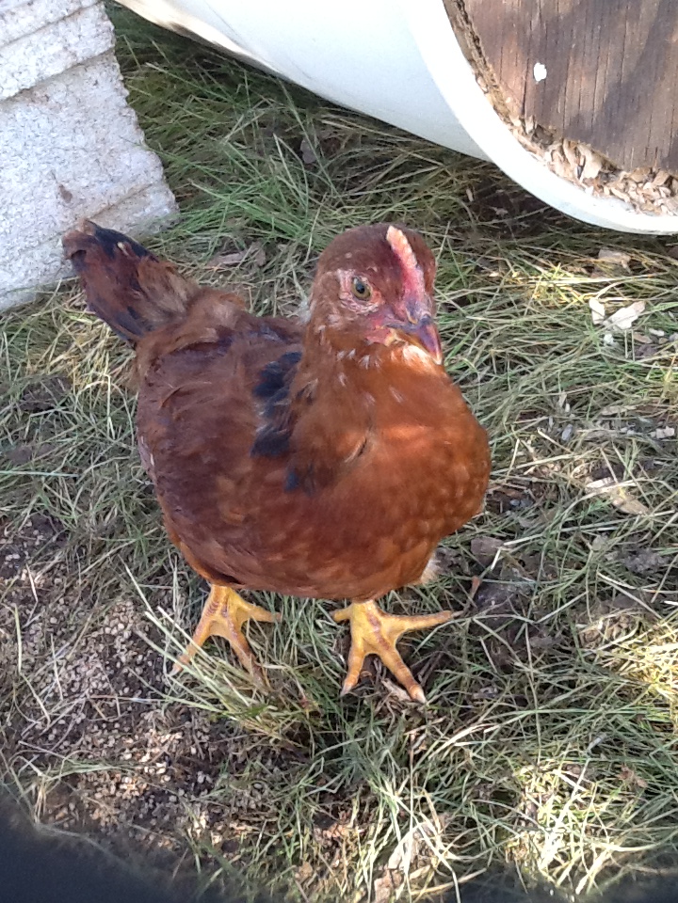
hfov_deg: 32.9
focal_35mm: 44
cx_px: 339
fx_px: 1149
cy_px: 452
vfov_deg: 42.9
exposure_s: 1/120
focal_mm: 2.03
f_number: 2.4
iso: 80
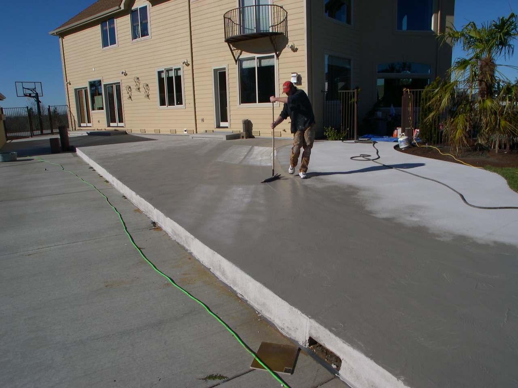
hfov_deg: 49.0
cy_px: 194
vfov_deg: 37.7
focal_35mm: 38
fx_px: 569
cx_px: 259
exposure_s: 1/332
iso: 100
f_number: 7.6
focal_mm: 8
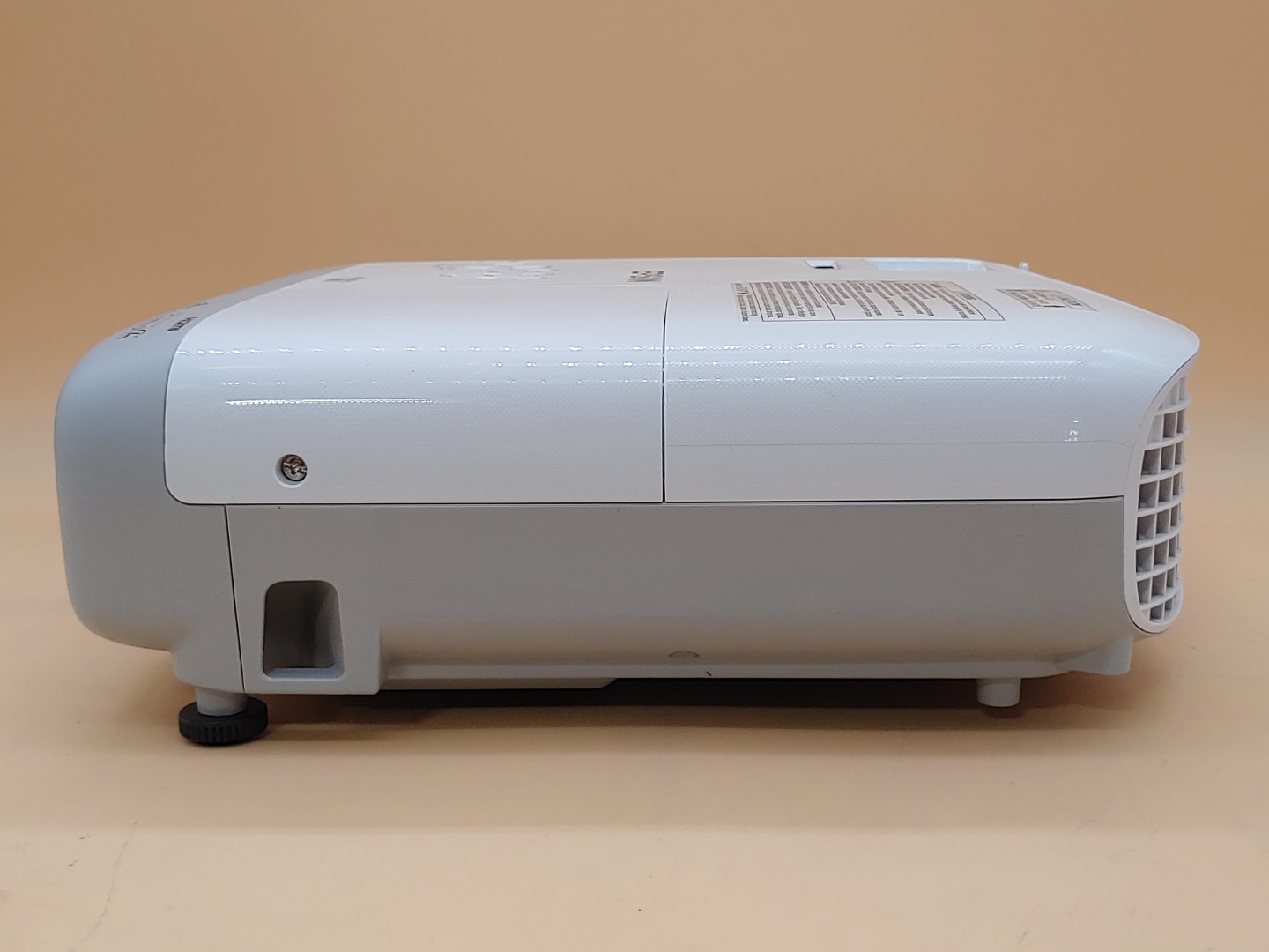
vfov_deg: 32.9
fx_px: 1613
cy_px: 476
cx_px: 634
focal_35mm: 44
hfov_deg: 42.9
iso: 50
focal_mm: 4.36
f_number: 1.8
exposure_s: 1/130
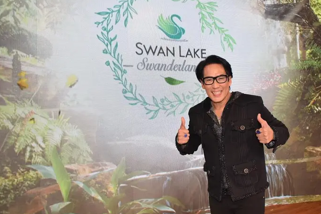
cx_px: 182
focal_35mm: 31
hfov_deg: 60.1
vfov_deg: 42.2
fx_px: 276
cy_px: 95
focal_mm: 18
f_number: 8
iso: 500
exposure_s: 1/80
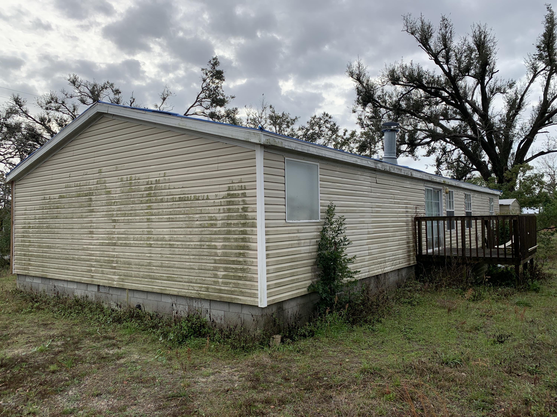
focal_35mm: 26
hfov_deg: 67.3
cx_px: 278
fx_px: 418
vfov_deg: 53.1
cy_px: 208
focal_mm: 4.25
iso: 25
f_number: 1.8
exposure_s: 1/1748
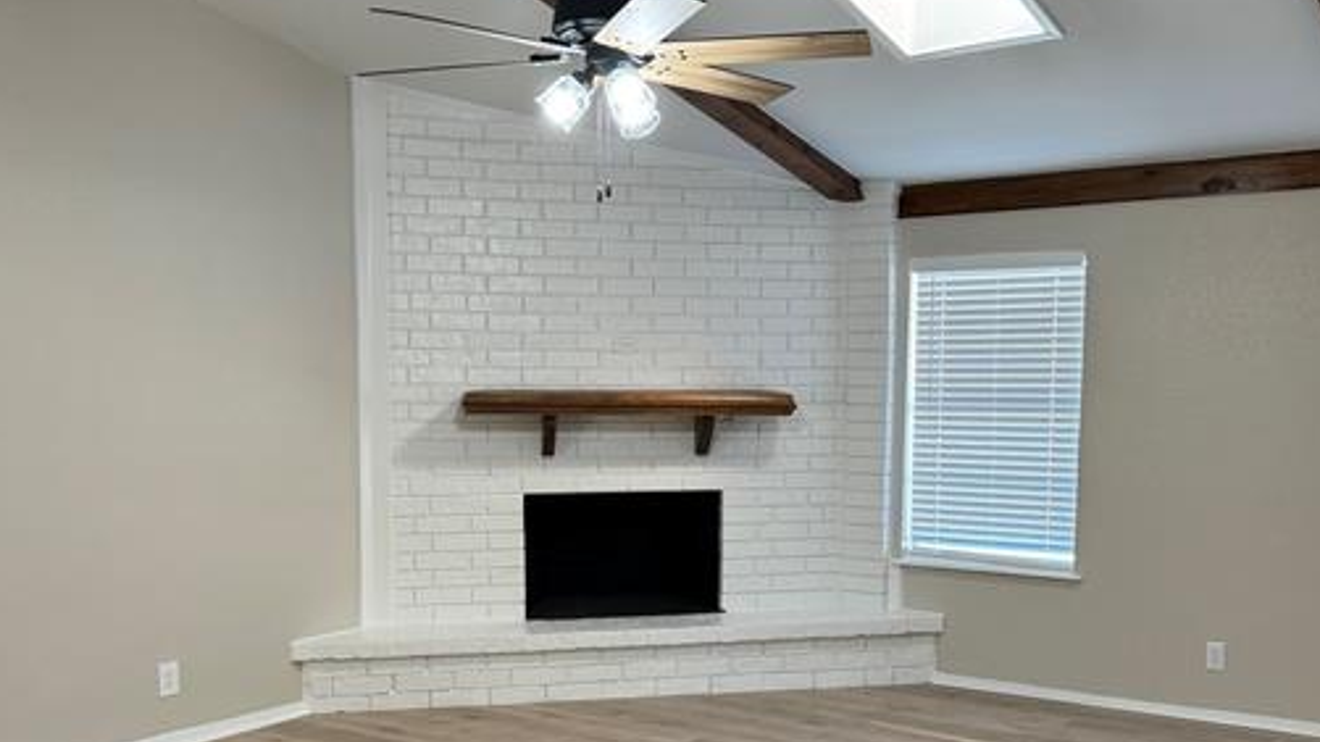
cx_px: 702
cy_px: 508
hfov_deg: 50.5
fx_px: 1400
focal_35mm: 40
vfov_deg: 29.4
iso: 160
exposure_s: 1/60
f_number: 1.78
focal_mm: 6.76
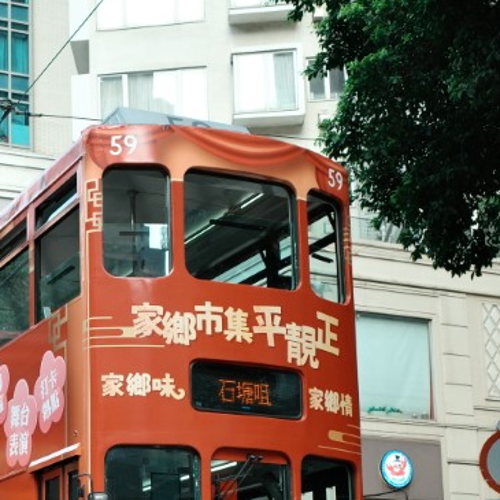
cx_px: -49
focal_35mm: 75
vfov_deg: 22.5
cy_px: 451
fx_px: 1226
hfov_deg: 21.8
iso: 640
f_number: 2.8
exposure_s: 1/500
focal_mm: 18.3
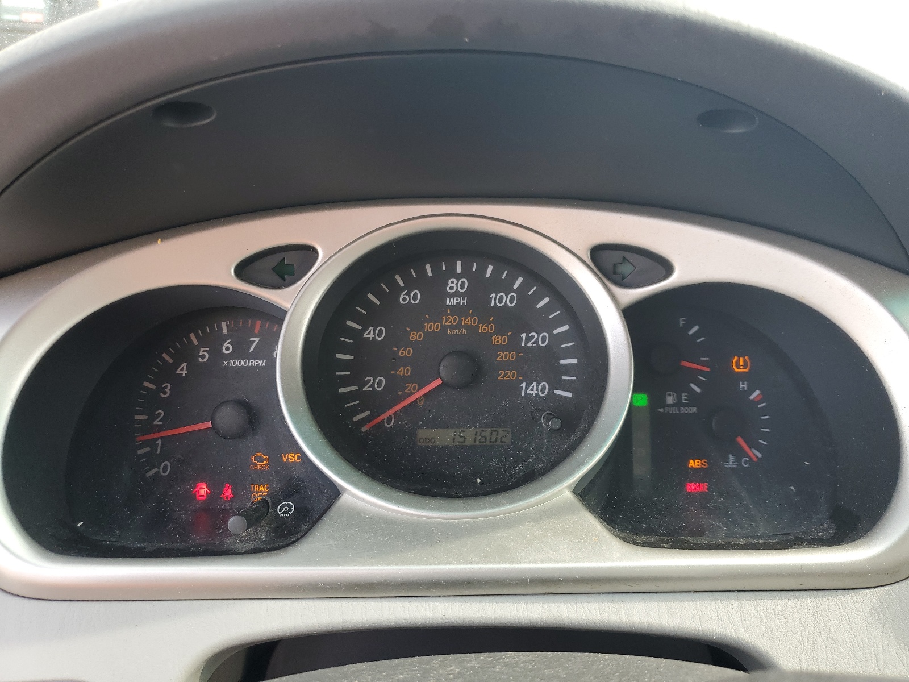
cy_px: 341
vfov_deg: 53.1
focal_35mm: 26
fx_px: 683
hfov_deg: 67.3
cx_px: 454
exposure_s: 1/161
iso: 50
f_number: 1.5
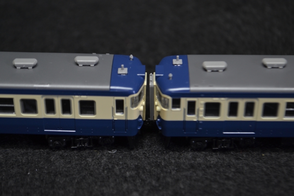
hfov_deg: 24.6
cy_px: 98
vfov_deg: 16.6
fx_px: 674
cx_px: 147
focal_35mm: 82
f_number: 5.6
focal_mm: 55
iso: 800
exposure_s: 1/20
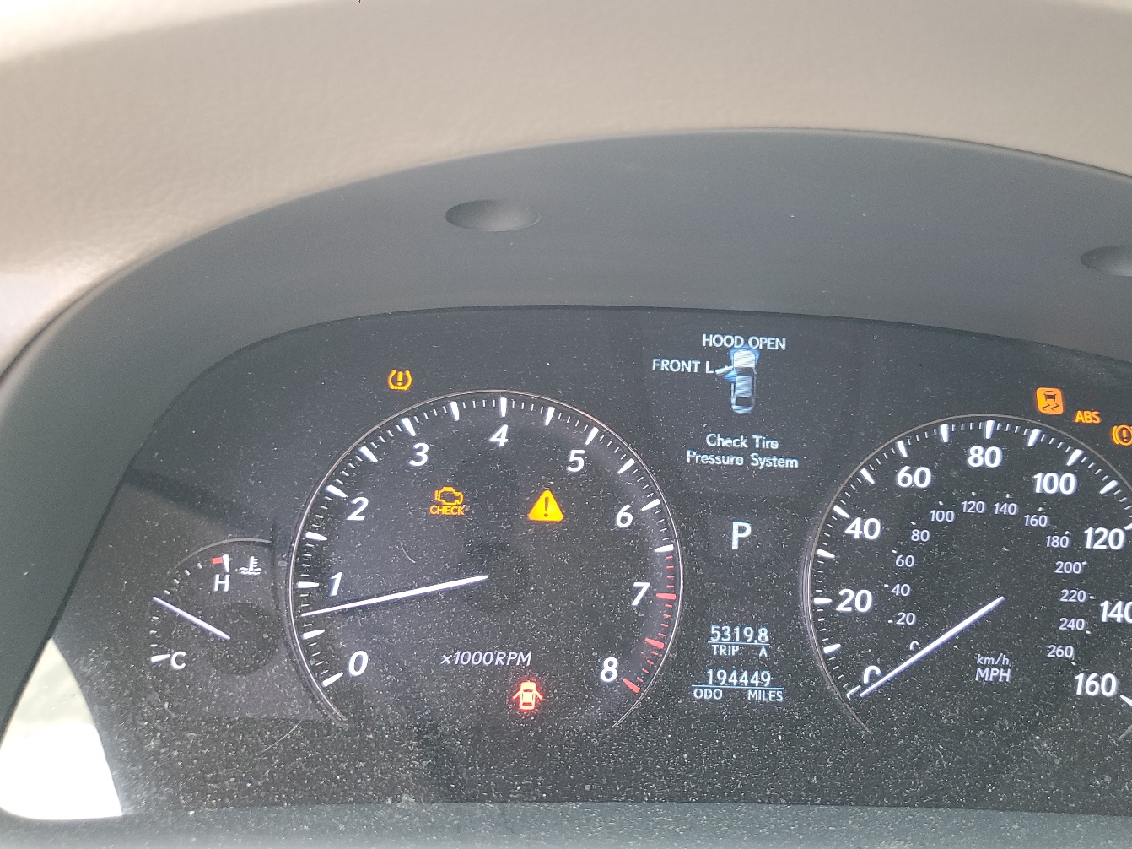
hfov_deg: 58.0
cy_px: 457
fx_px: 1014
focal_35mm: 31
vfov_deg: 45.4
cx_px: 659
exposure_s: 1/60.2
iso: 106
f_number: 1.5
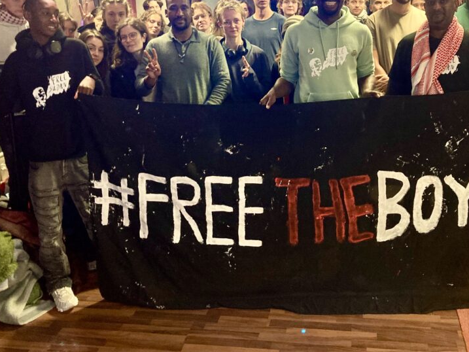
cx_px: 284
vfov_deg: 35.5
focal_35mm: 40
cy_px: 111
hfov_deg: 46.5
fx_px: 542
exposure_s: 1/25
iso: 320
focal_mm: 3.99
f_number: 1.8
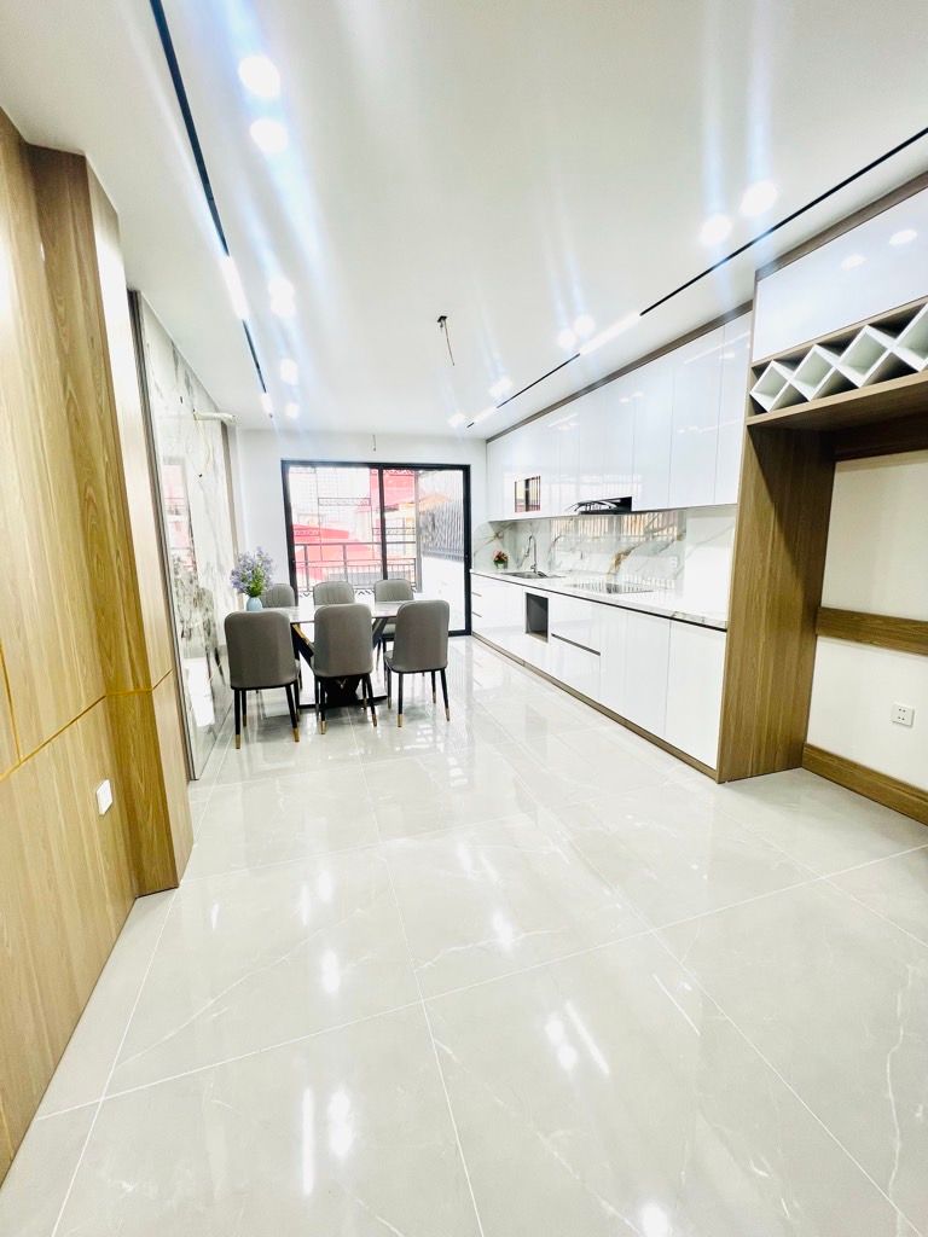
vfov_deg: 106.2
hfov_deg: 89.9
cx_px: 464
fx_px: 465
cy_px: 618
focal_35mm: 13
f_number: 1.8
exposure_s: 1/100
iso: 40
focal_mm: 1.57
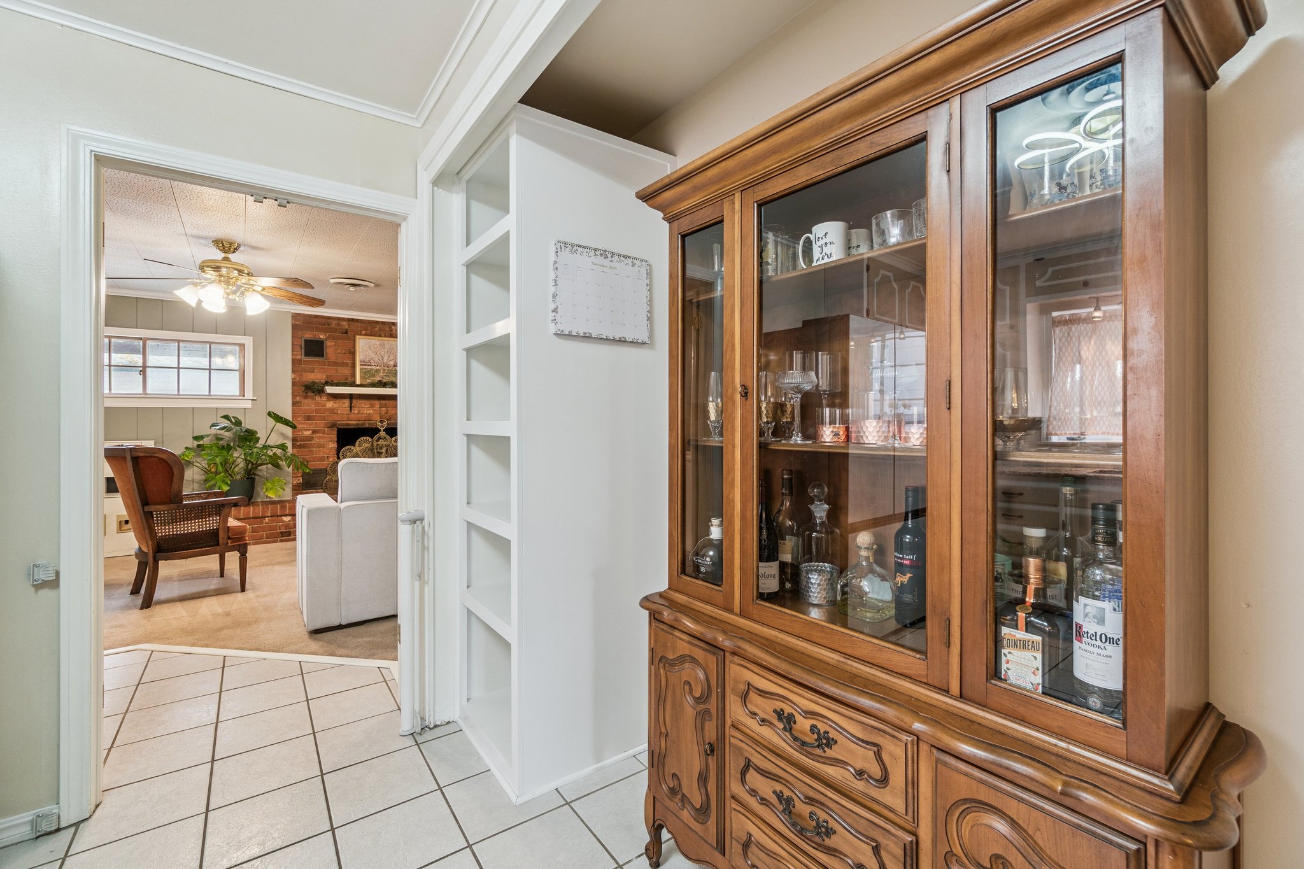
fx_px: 543
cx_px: 652
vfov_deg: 77.3
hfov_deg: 100.4
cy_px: 434
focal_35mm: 15
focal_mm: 10
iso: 200
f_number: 6.3
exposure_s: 1/20
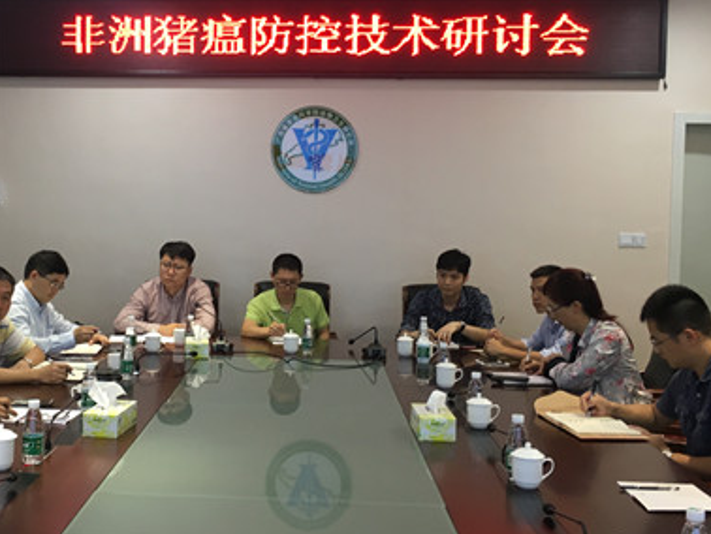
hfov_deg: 40.7
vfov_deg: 31.5
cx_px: 243
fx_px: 945
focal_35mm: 46
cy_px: 241
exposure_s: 1/33
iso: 80
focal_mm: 4.15
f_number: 2.2
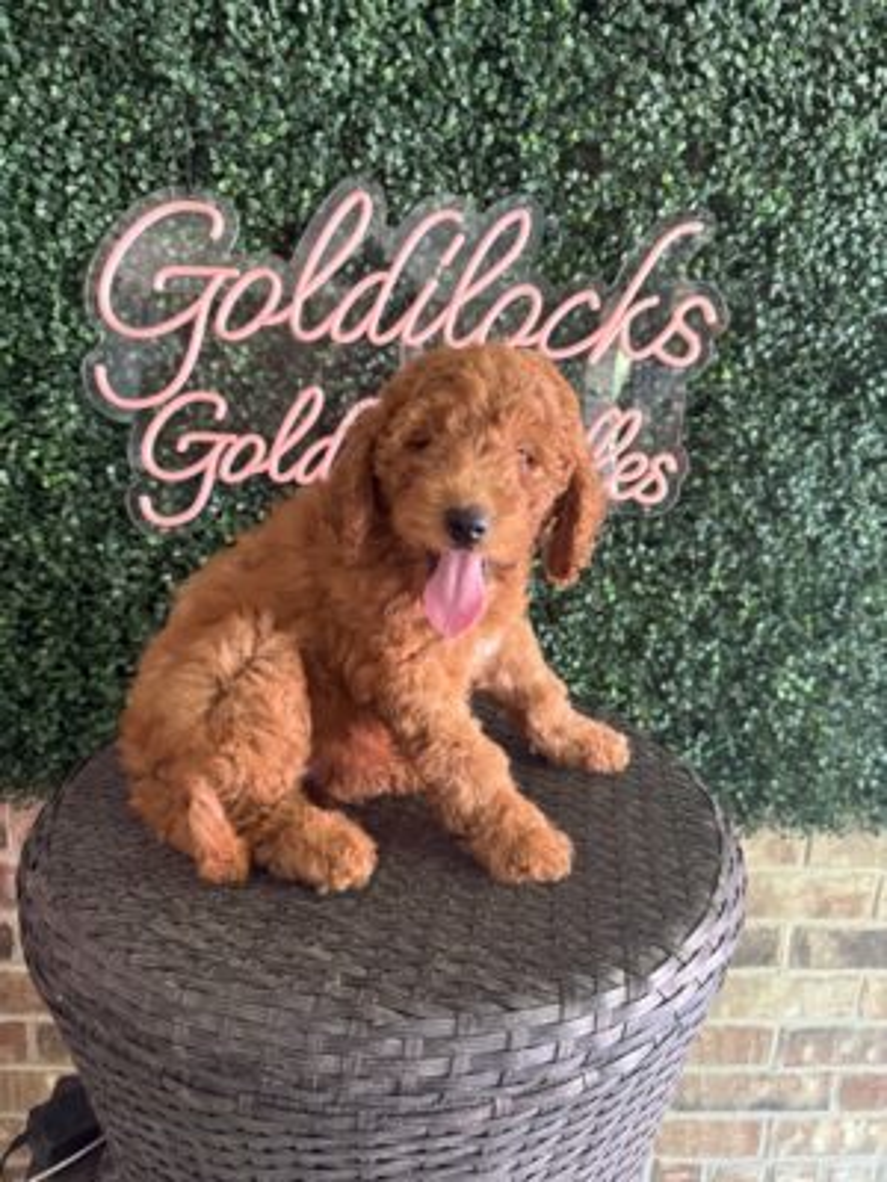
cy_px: 591
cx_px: 444
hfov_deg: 56.8
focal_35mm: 24
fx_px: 820
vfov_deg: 71.6
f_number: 1.78
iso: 400
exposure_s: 1/60
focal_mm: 6.76
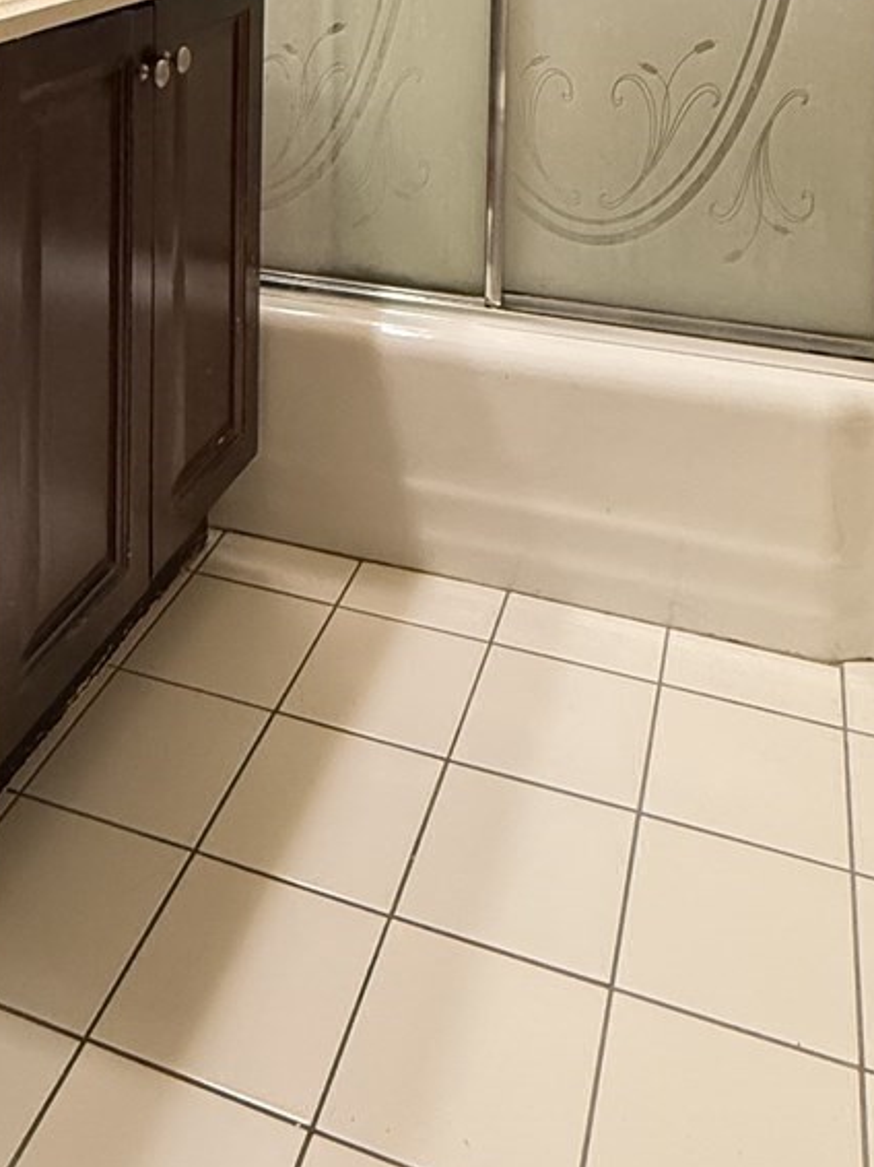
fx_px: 1280
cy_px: -99
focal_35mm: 38
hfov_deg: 37.5
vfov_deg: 40.3
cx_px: 336
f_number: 2.2
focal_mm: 2.22
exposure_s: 1/60
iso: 500
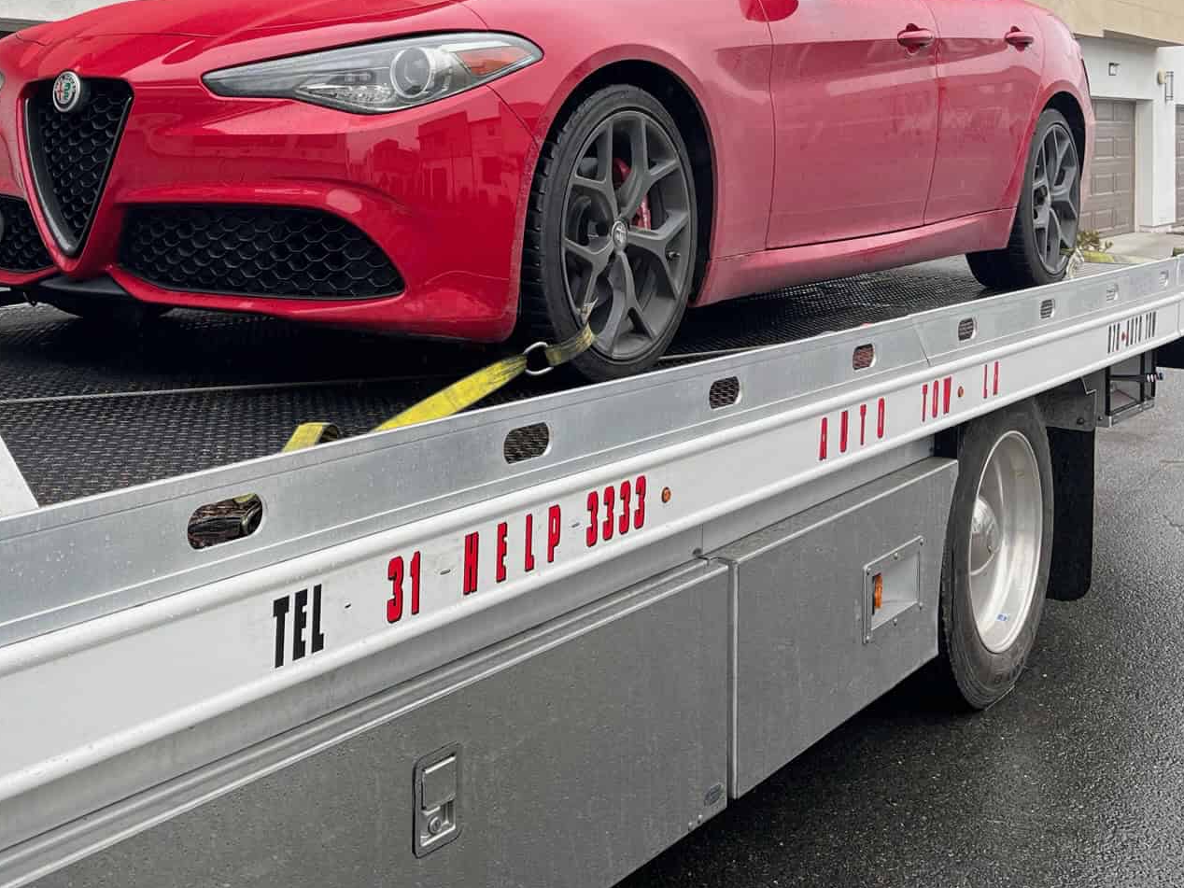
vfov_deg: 33.6
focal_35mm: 42
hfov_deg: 43.5
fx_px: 1437
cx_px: 307
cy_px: 218
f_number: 1.6
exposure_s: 1/583
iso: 50
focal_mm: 5.1
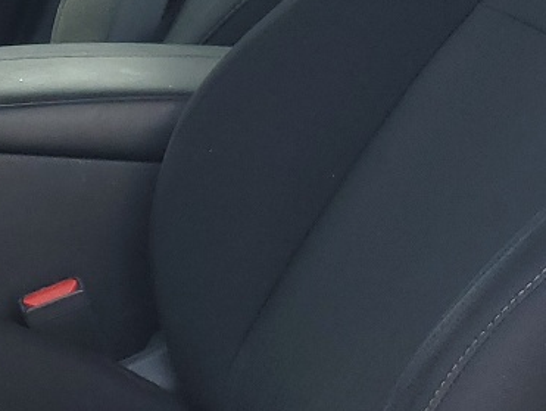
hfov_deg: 16.4
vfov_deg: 13.2
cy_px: 96
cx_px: -208
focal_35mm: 112
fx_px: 1768
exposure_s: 1/1250
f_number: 1.5
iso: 50
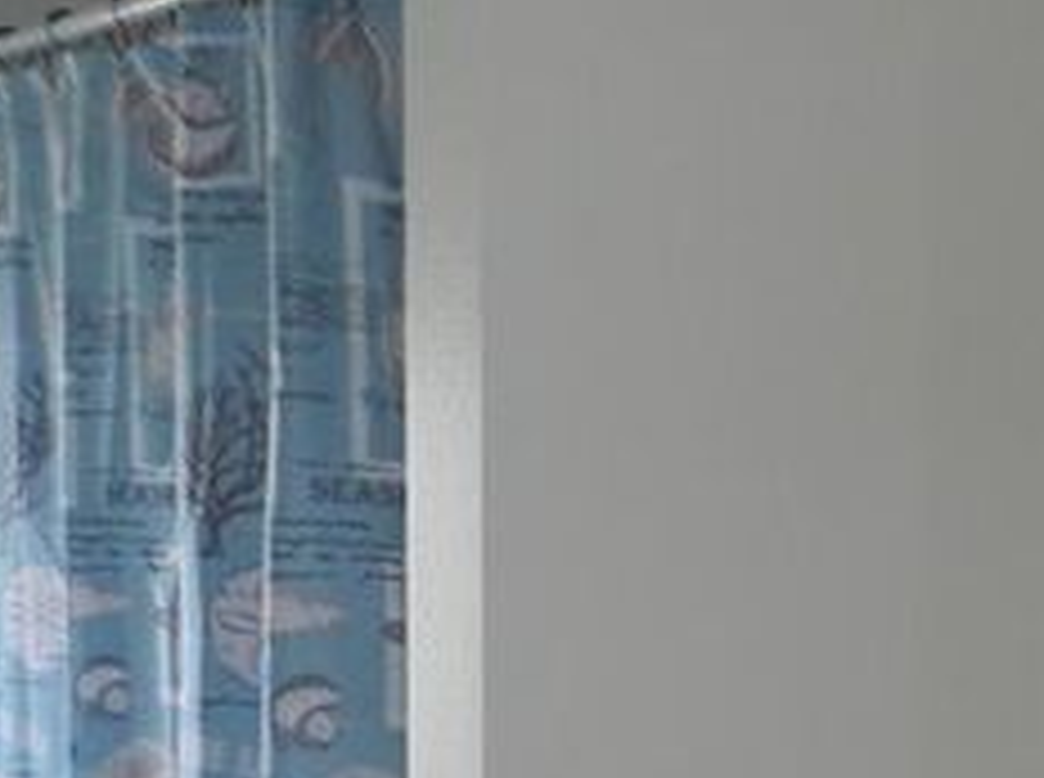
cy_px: 962
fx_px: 2107
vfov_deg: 19.6
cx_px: 1267
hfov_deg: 25.0
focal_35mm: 70
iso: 200
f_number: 3.4
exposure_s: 1/30
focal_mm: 4
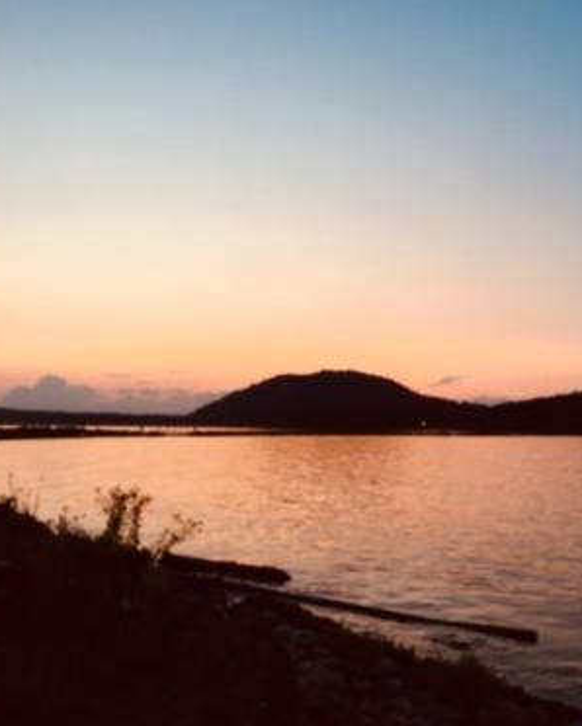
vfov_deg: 47.9
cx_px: 432
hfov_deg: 38.3
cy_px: 362
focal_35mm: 38
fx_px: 818
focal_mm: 4.15
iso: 25
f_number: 2.2
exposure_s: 1/120
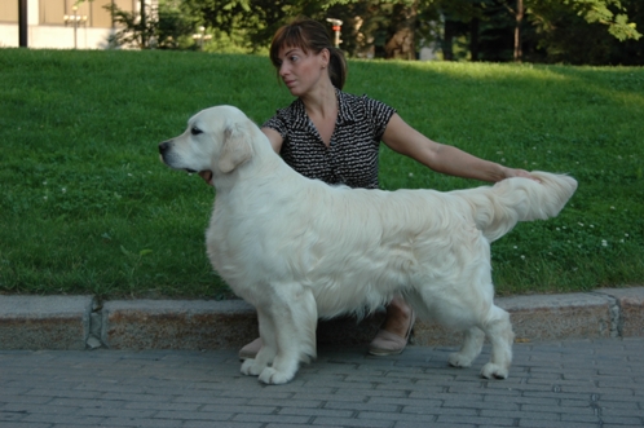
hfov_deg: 26.0
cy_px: 214
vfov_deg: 17.5
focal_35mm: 78
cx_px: 322
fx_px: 1394
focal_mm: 52
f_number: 4.8
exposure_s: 1/320
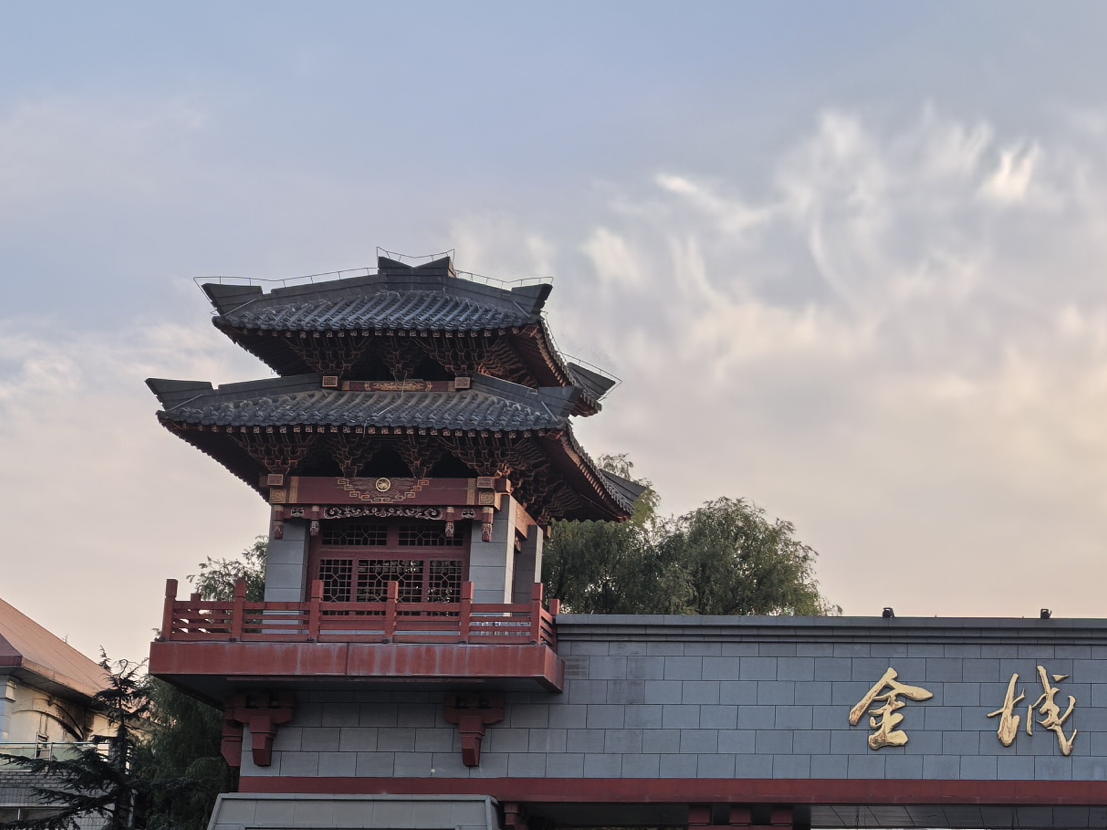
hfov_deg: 24.6
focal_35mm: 76
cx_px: 1068
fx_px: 2430
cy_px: 602
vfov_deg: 19.3
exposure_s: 1/216
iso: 50
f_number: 2
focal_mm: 8.5
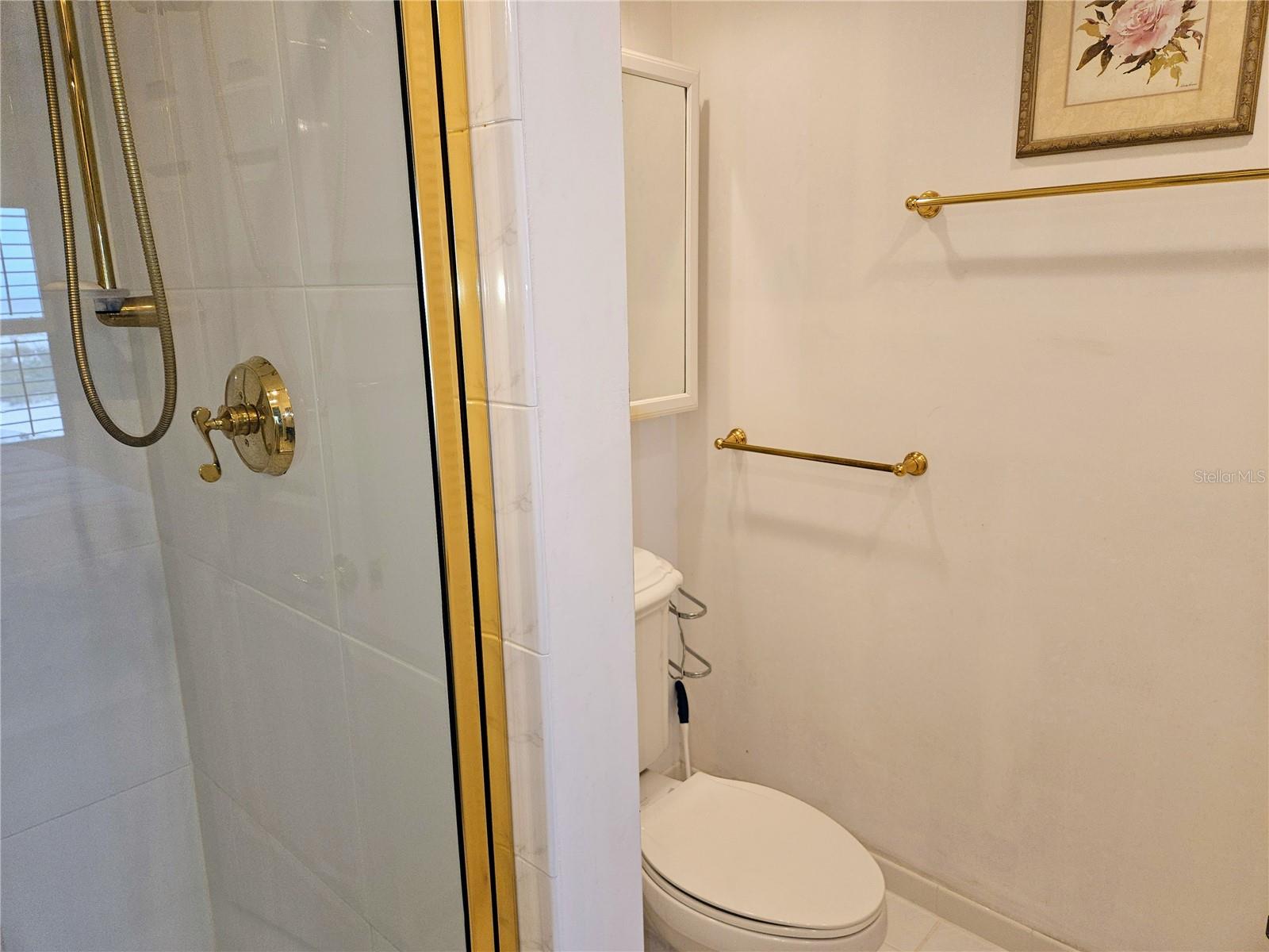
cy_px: 476
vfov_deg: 58.9
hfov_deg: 73.9
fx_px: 843
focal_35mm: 23
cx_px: 634
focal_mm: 5.4
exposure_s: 1/120
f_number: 1.8
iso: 50
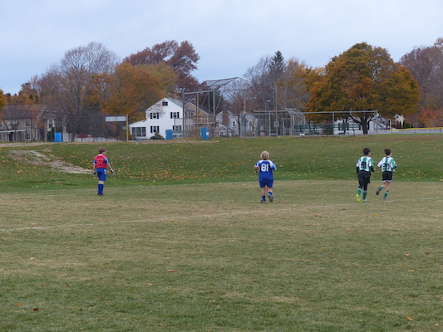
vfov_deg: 16.6
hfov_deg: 22.0
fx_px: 1139
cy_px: 166
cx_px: 222
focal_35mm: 89
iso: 250
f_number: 2.8
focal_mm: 16
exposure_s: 1/500
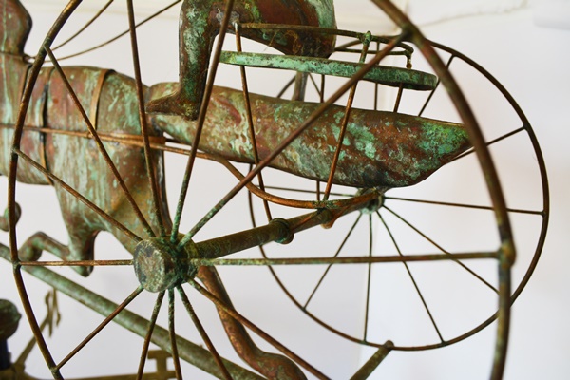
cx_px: 285
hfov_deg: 67.4
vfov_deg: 47.9
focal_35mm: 27
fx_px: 427
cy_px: 190
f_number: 5.6
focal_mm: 18
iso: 400
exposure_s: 1/125
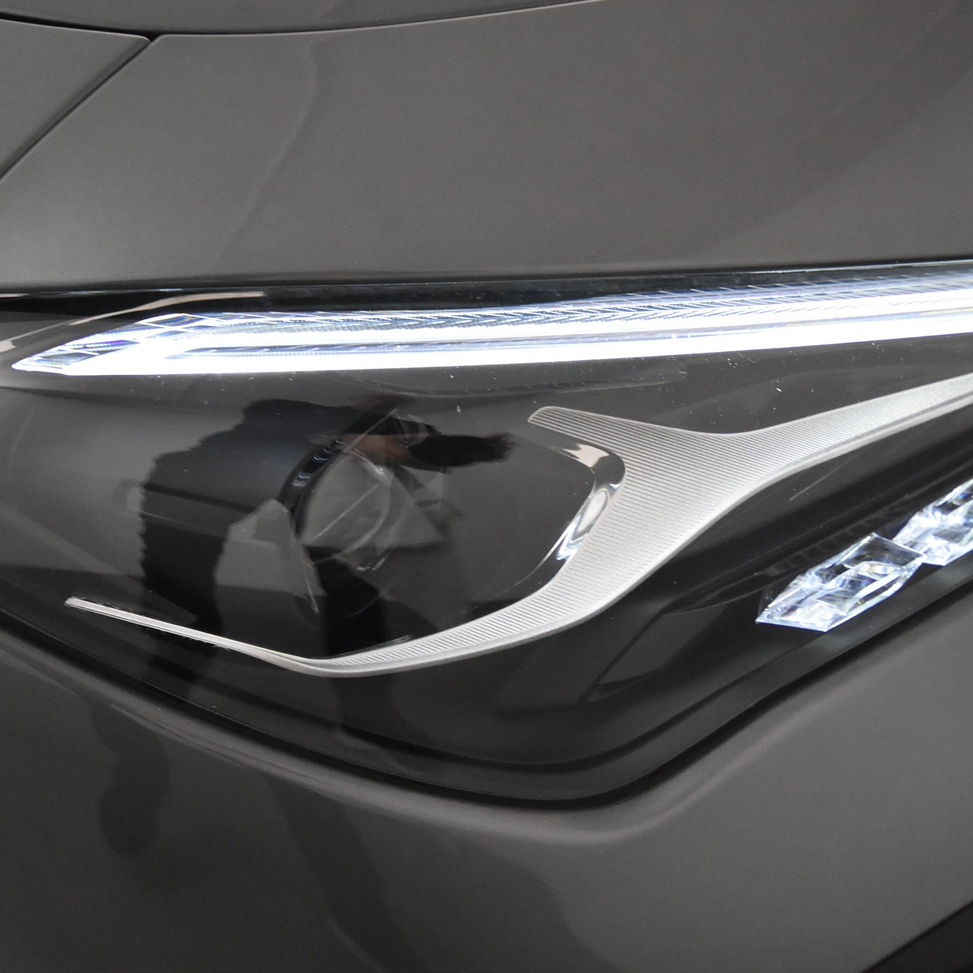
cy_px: 489
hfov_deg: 42.6
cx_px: 590
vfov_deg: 42.8
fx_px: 1240
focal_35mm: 39
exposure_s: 1/60
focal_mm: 20
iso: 4000
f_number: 5.6
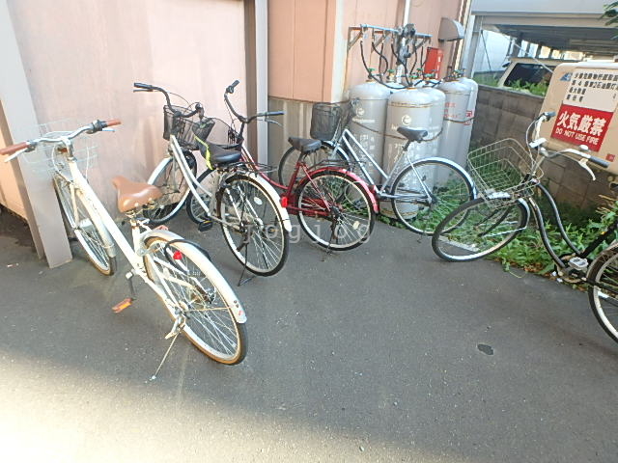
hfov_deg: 79.0
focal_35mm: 21
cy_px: 232
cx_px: 309
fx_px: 375
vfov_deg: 63.4
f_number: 3.5
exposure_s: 1/80
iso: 125
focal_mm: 3.7
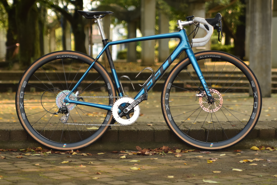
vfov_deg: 12.2
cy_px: 92
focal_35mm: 112
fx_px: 866
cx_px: 138
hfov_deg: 18.2
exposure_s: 1/800
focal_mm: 75
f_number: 2.8
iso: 640
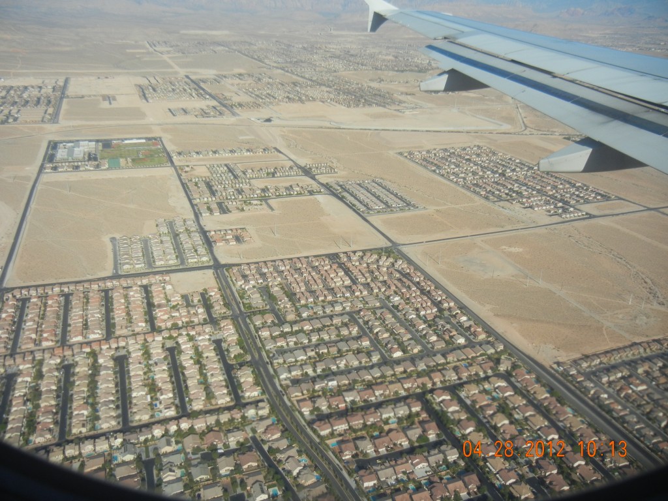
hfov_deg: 60.0
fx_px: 579
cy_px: 250
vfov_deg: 46.8
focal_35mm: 30
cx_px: 334
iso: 160
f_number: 7
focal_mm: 5.4
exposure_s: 1/500
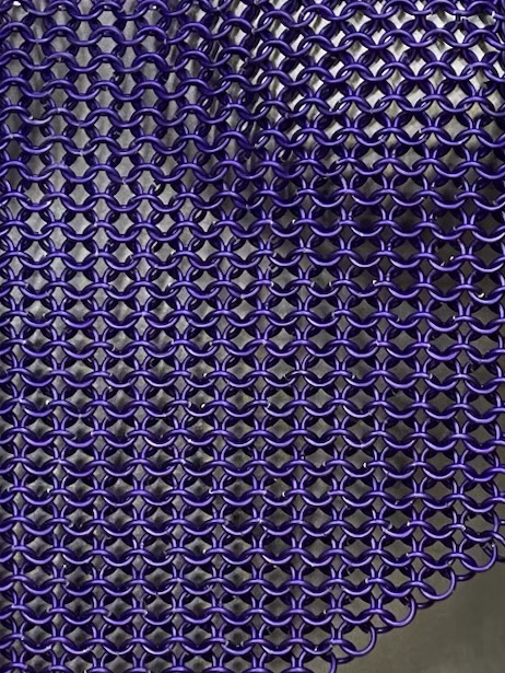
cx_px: 132
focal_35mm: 213
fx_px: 4139
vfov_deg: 9.2
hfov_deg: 7.0
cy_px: -82
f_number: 2.2
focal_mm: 7.5
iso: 125
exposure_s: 1/40
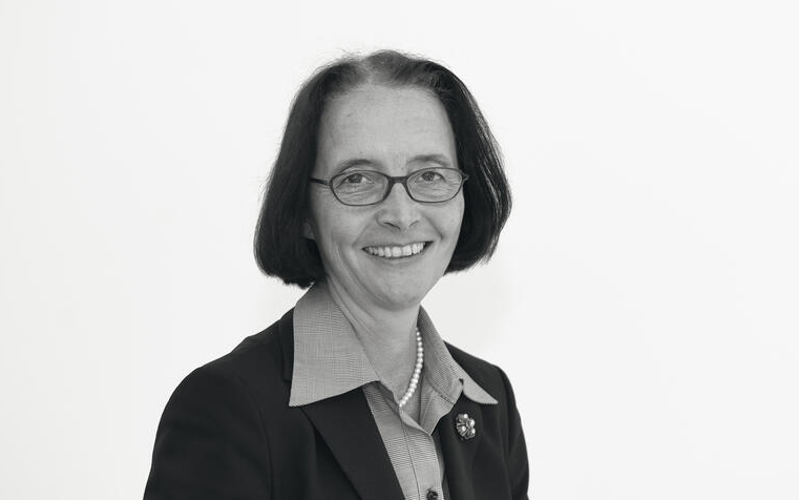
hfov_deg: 18.0
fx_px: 2516
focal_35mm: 116
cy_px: 233
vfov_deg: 11.3
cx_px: 400
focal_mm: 75
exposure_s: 1/60
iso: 200
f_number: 4.8
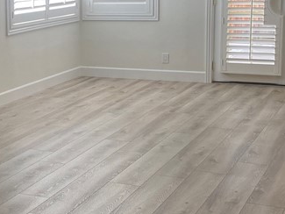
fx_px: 675
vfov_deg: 18.0
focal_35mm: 82
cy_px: 77
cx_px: 22
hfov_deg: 23.1
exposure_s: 1/120
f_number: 1.8
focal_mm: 4.25
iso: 125
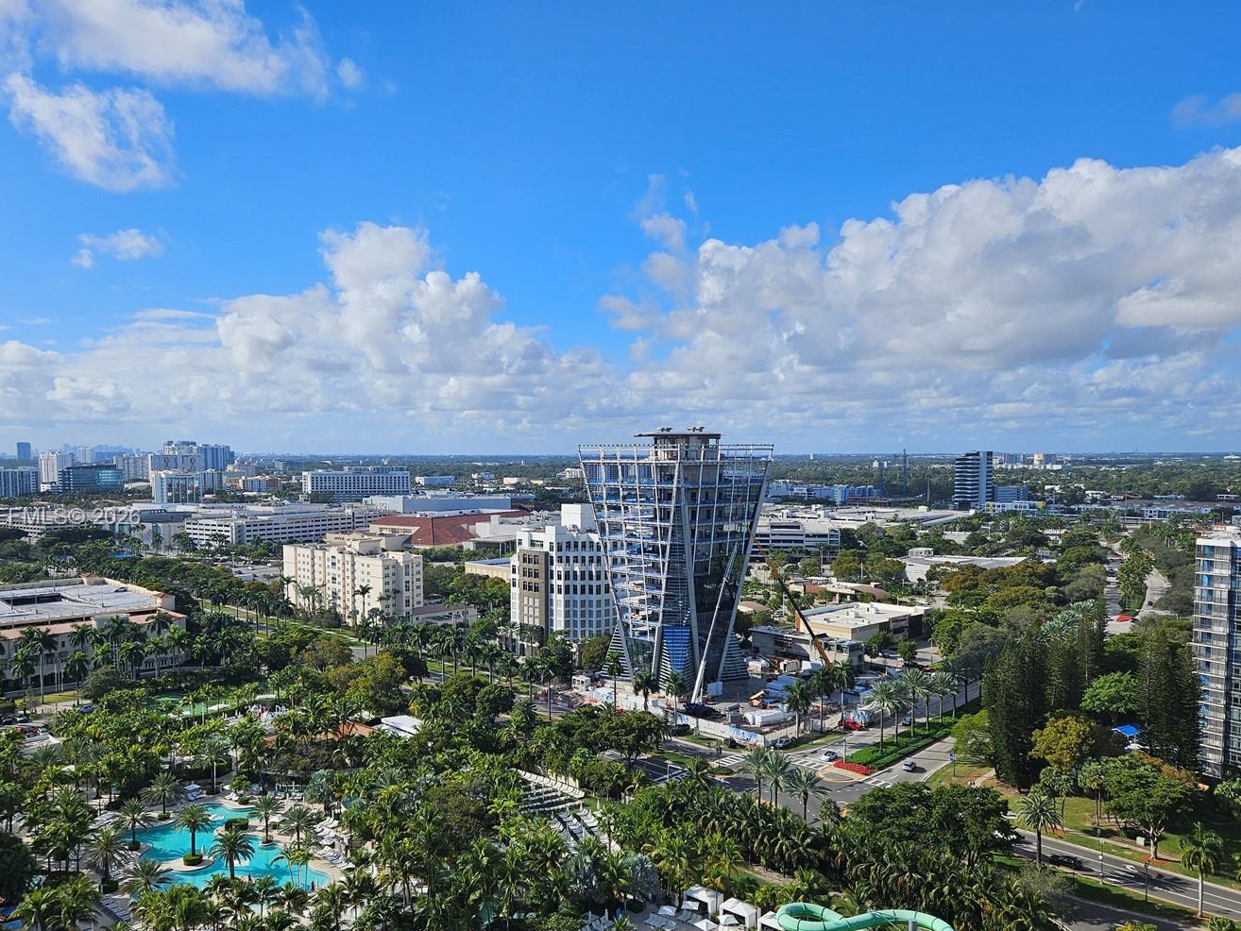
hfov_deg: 63.4
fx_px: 1004
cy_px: 518
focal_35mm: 28
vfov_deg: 49.7
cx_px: 603
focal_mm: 5.4
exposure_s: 1/2969
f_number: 1.8
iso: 25
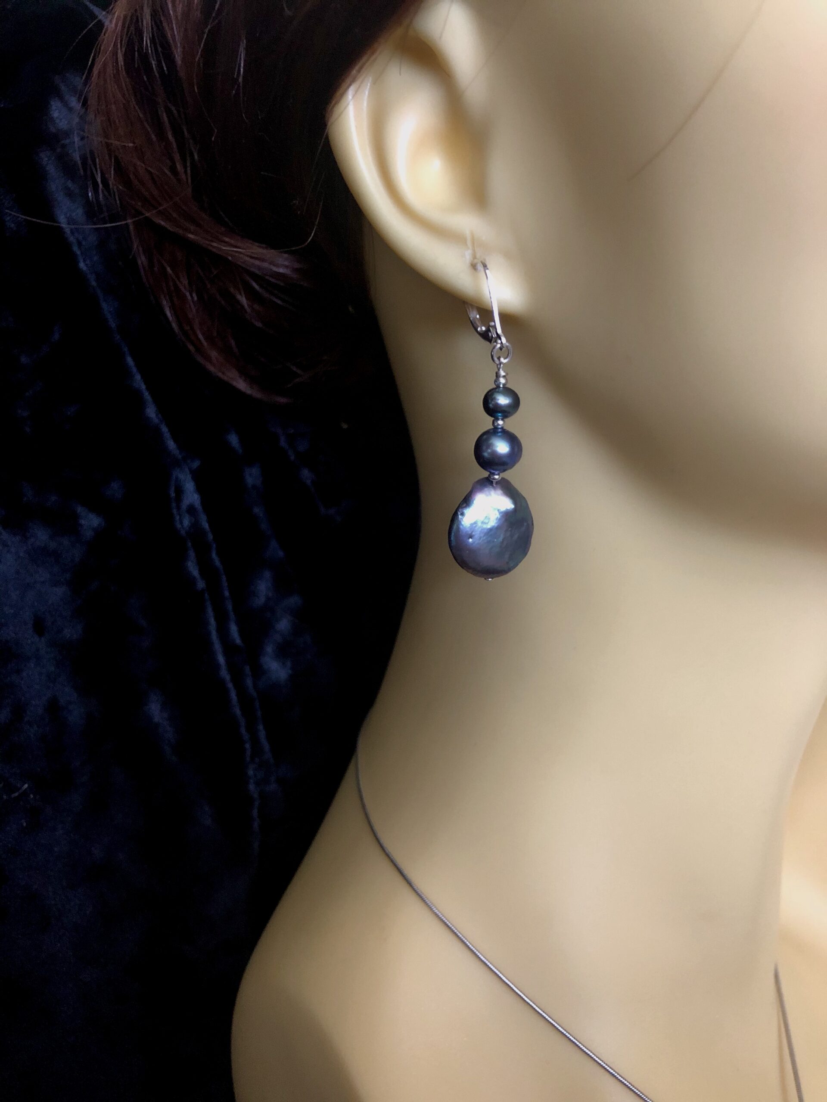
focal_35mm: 28
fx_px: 892
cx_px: 414
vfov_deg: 63.4
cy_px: 551
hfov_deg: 49.7
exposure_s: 1/8
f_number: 1.8
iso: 100
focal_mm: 3.99
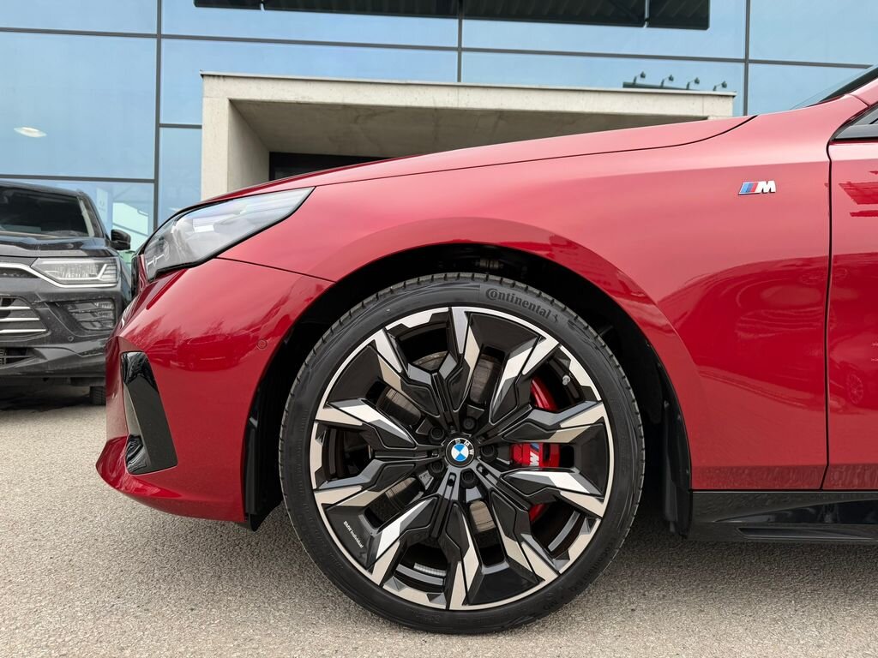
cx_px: 439
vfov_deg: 56.8
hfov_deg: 71.6
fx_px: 609
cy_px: 329
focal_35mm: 24
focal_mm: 6.76
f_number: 1.78
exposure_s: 1/279
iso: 80
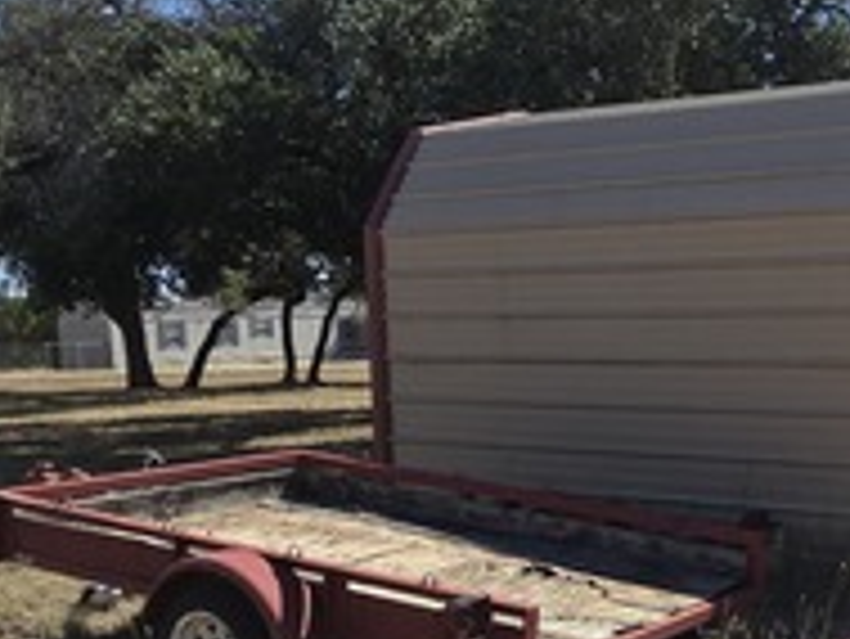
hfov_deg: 38.1
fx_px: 1081
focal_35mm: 44
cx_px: 854
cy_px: 414
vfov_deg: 32.7
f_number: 2.2
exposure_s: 1/2228
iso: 50
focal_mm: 2.2
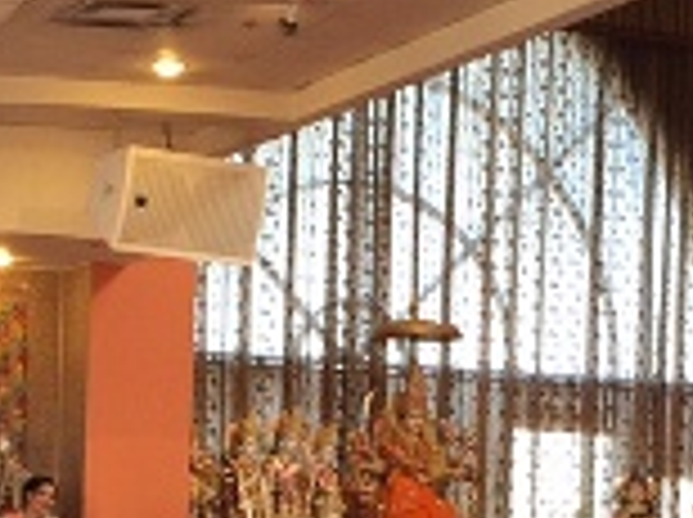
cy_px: 628
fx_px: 2638
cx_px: 364
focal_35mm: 132
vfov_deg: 11.0
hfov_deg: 15.0
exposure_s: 1/60
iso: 40
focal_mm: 4.15
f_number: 2.2
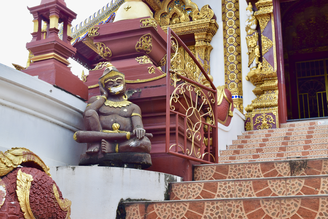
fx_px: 492
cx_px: 164
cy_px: 110
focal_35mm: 54
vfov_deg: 25.1
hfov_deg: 36.9
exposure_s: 1/250
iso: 400
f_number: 10
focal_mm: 36
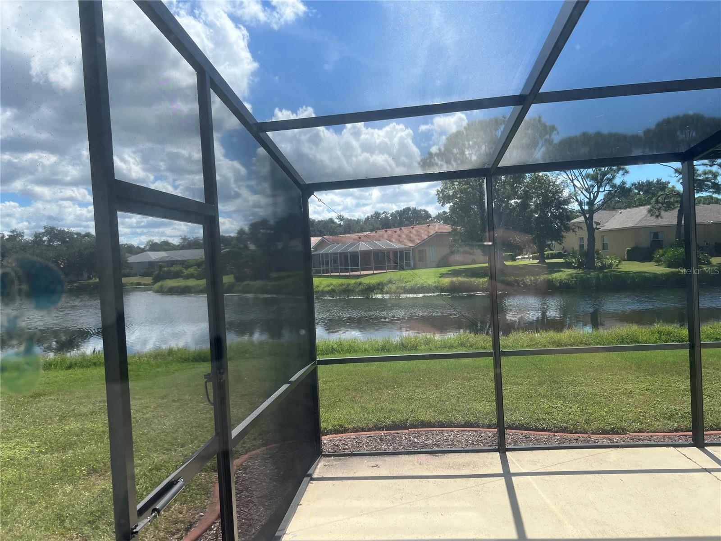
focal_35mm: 26
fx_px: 542
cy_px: 270
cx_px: 360
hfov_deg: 67.3
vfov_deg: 53.1
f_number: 1.5
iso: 50
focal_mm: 5.7
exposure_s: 1/2762
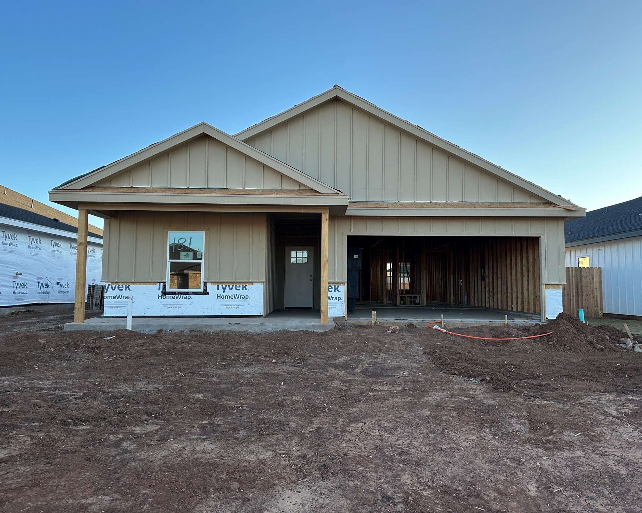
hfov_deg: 66.0
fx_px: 494
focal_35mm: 26
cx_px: 324
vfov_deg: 54.9
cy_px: 247
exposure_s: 1/1256
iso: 80
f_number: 1.78
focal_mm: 6.86
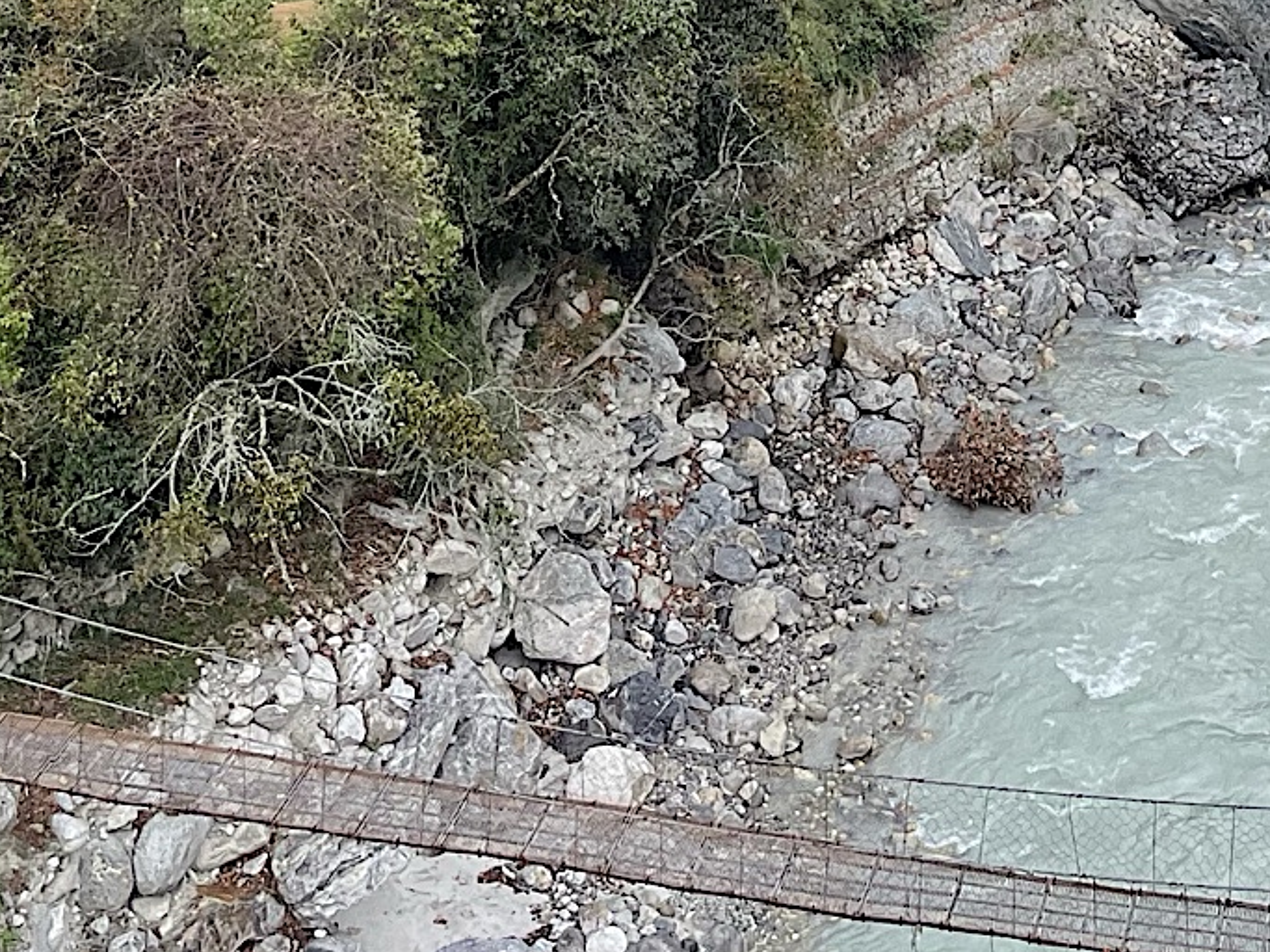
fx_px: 2861
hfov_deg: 24.8
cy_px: -459
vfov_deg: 17.1
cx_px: 943
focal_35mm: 78
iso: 32
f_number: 1.6
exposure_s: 1/917
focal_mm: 4.2
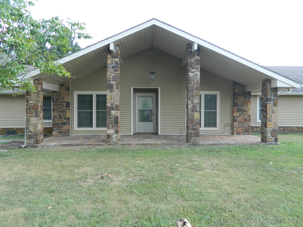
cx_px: 152
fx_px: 219
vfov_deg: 54.9
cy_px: 114
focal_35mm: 25
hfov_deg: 69.4
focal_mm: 4.5
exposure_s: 1/100
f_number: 3.1
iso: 80
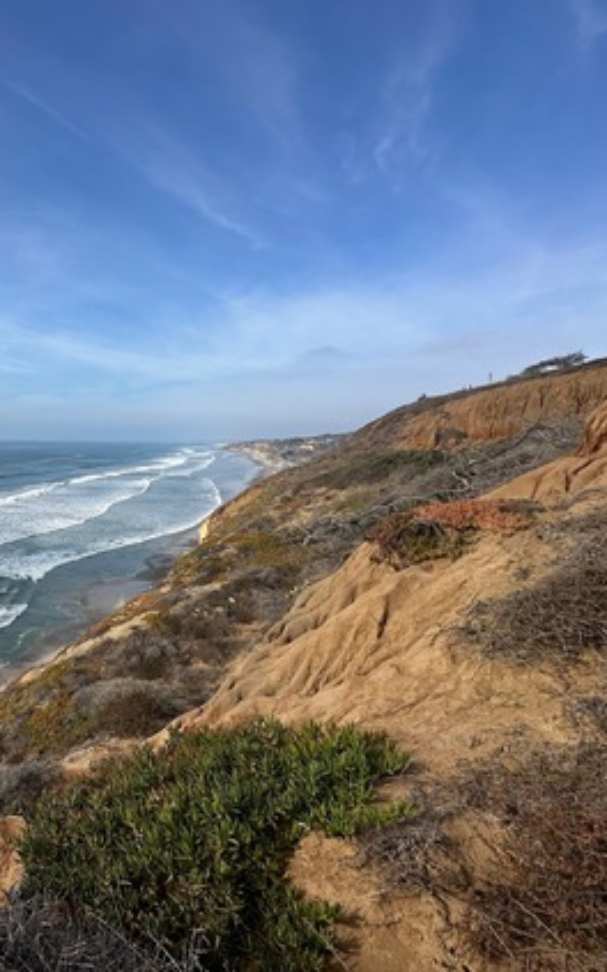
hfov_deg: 48.3
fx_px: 530
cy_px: 484
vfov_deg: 85.1
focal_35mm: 20
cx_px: -9
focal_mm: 2.22
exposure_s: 1/2681
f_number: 2.2
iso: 50
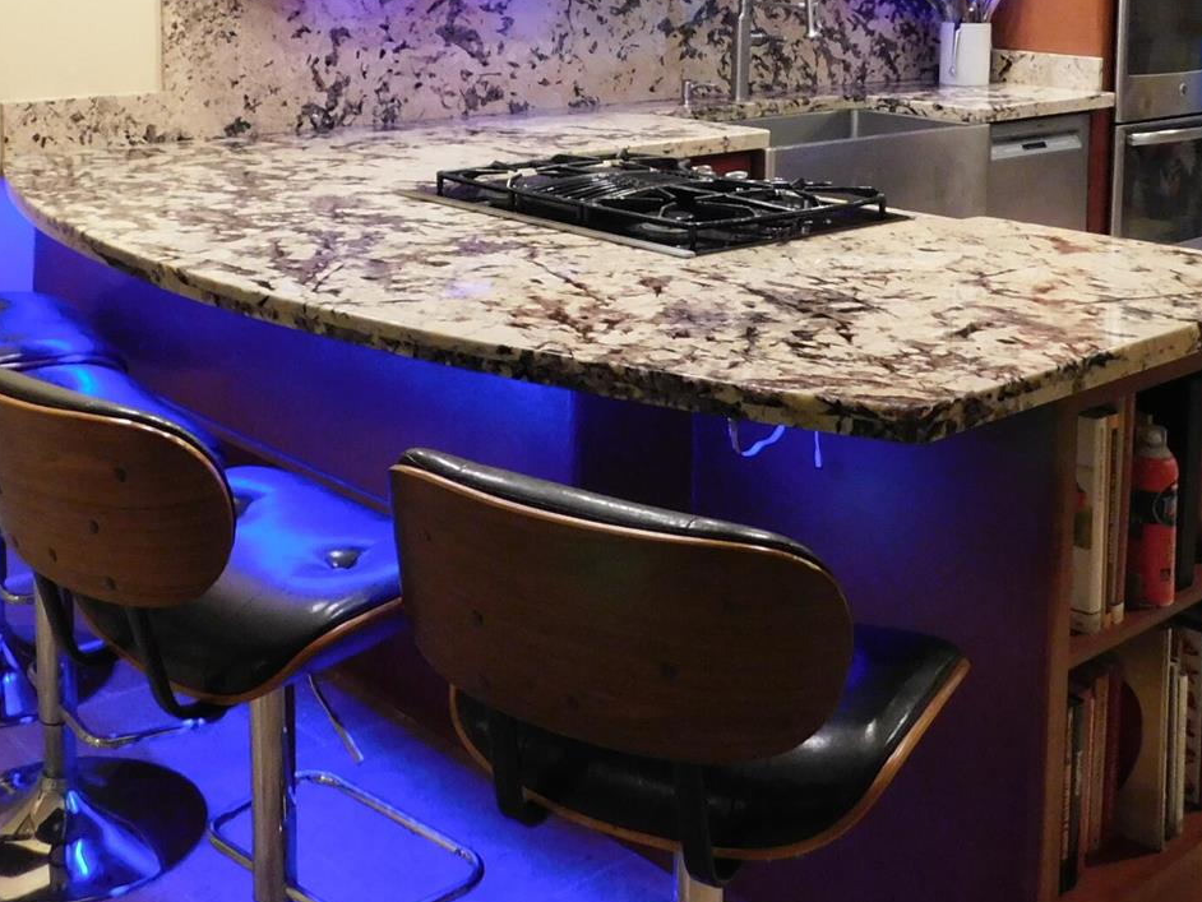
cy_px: 43
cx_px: 588
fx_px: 1737
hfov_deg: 38.2
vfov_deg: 27.7
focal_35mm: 50
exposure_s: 1/25
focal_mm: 4
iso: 400
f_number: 3
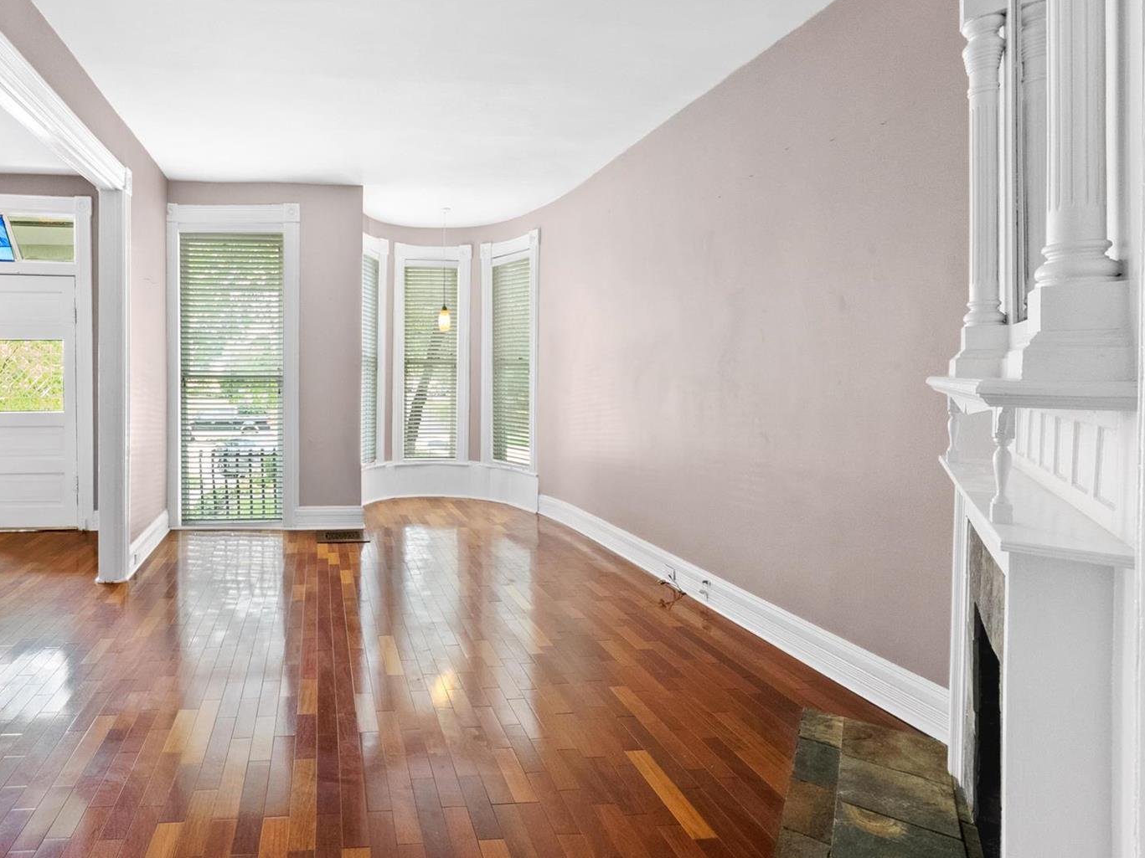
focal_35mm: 18
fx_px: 595
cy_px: 414
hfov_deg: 87.4
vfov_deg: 71.6
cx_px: 508
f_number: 8
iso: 1600
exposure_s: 1/6
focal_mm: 8
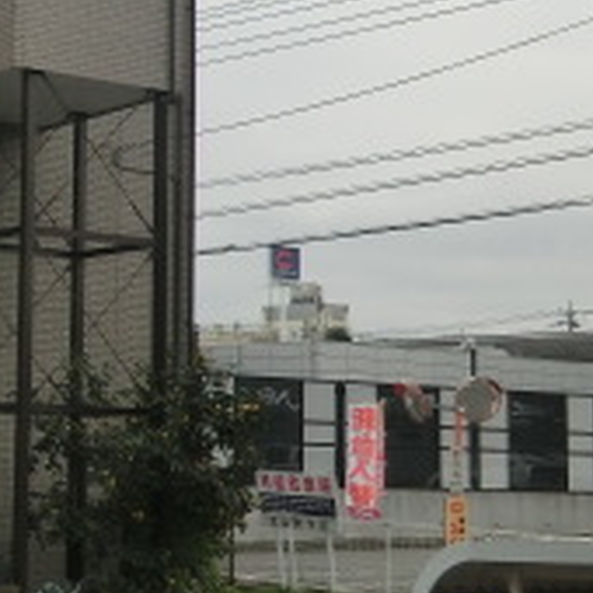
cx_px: -227
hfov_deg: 19.5
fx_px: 1551
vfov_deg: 21.6
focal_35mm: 80
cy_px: 272
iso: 80
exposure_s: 1/800
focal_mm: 4.3
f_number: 3.2
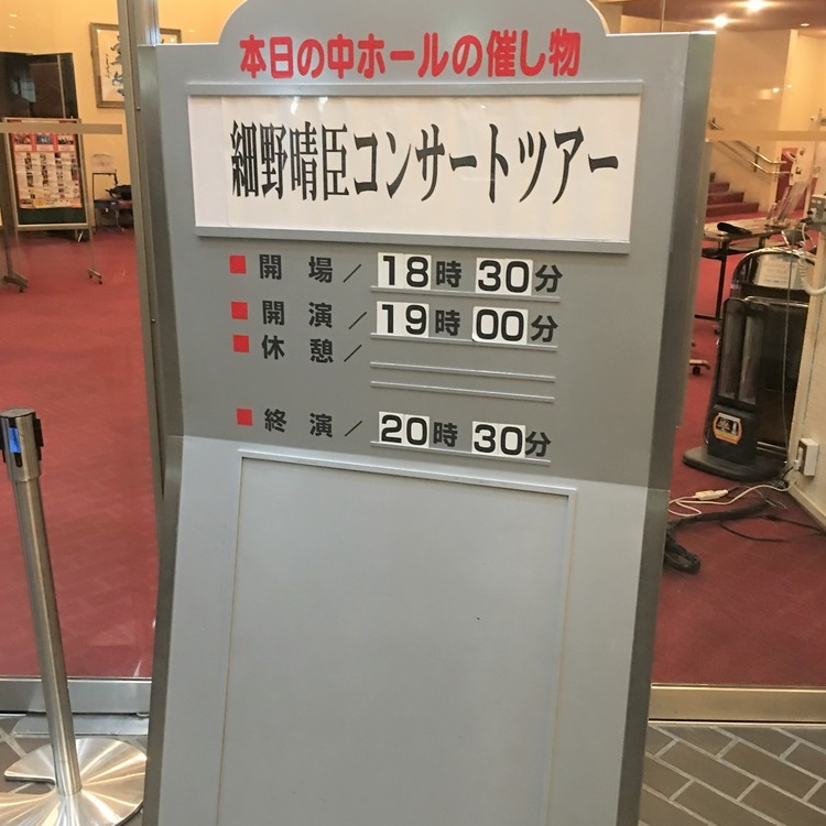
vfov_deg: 47.2
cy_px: 444
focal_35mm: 35
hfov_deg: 47.2
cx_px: 404
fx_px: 945
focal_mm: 4.15
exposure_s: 1/8
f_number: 2.2
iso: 80
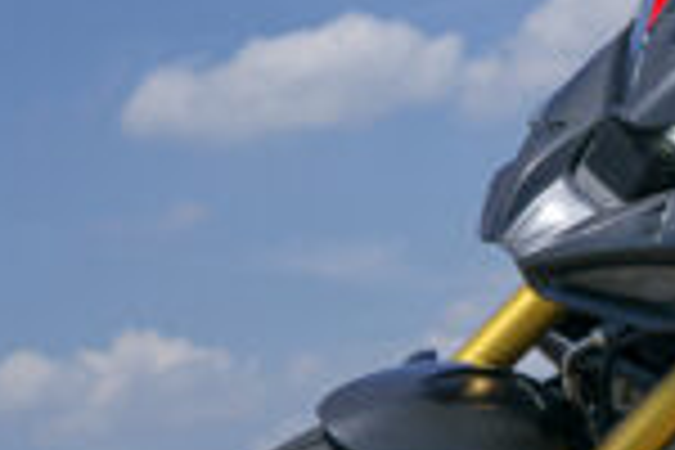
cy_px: 250
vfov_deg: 7.3
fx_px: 3543
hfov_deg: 10.4
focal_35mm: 189
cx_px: 1071
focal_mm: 40
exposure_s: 1/1250
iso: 160
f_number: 6.3
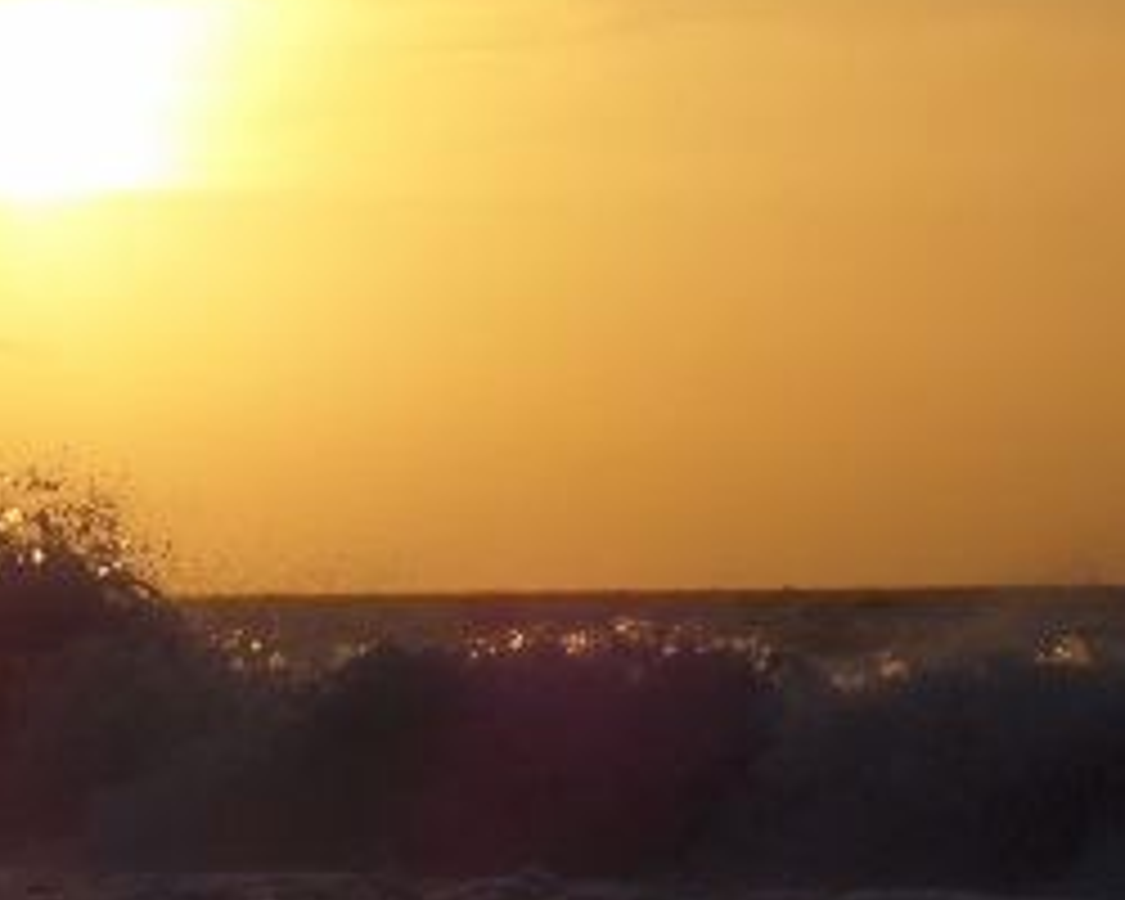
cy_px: 729
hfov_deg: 5.5
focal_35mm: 352
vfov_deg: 4.4
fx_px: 11720
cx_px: -81
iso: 100
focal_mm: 25.2
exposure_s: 1/1500
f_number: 4.8
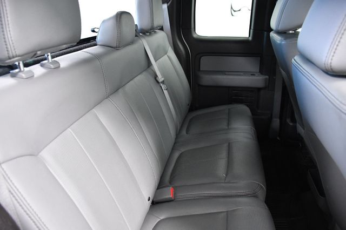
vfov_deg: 47.9
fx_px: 259
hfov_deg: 67.4
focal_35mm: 27
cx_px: 173
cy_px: 115
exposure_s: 1/50
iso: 2500
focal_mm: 18
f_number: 3.5
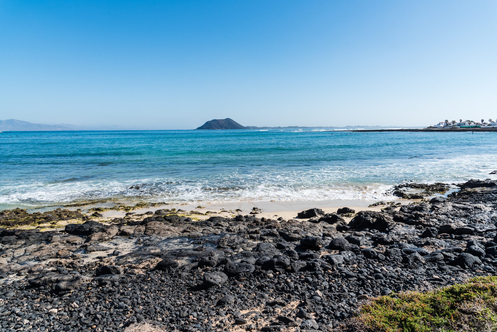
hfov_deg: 73.7
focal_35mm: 24
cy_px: 166
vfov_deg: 53.2
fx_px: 331
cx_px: 248
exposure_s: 1/400
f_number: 9
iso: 100
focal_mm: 24
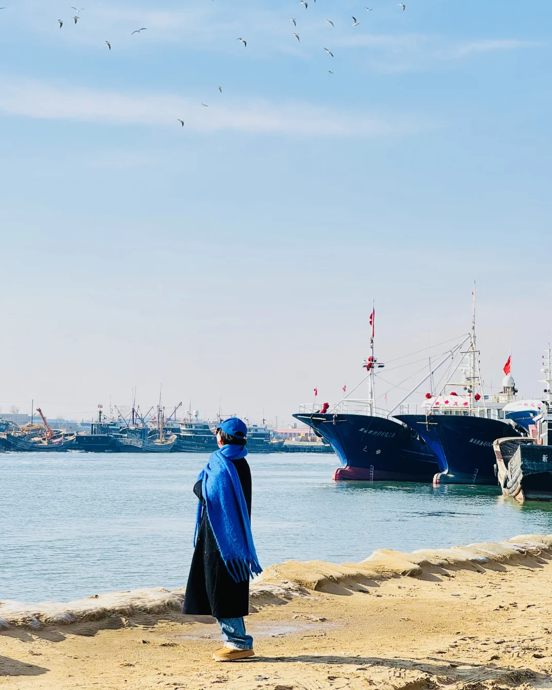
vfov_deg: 23.6
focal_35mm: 81
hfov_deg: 18.9
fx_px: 1654
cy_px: 321
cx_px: 278
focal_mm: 9
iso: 25
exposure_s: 1/523
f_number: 2.8
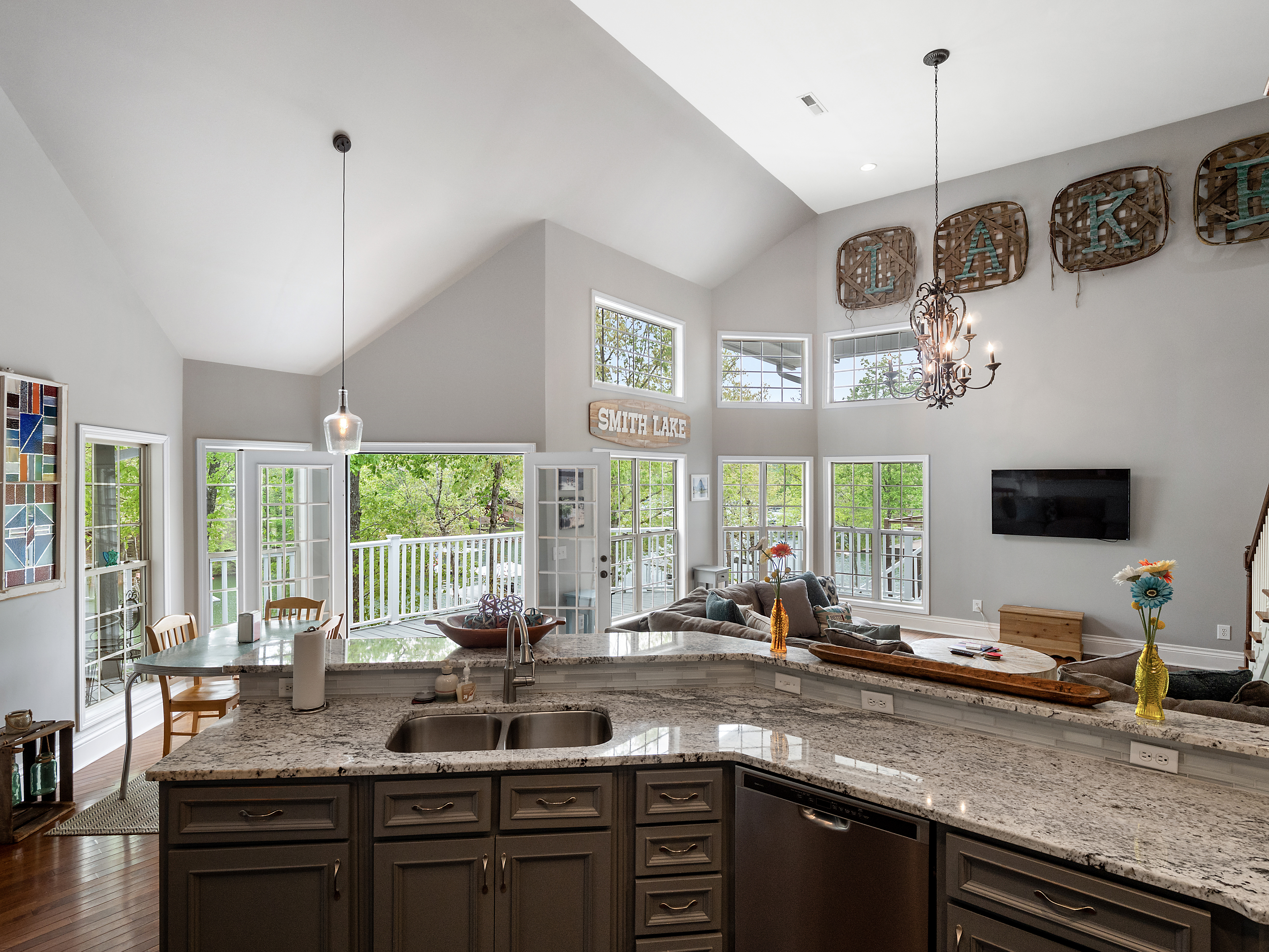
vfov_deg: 78.1
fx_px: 587
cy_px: 476
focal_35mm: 16
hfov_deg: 94.5
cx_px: 634
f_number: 5.6
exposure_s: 1/20
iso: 200
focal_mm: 8
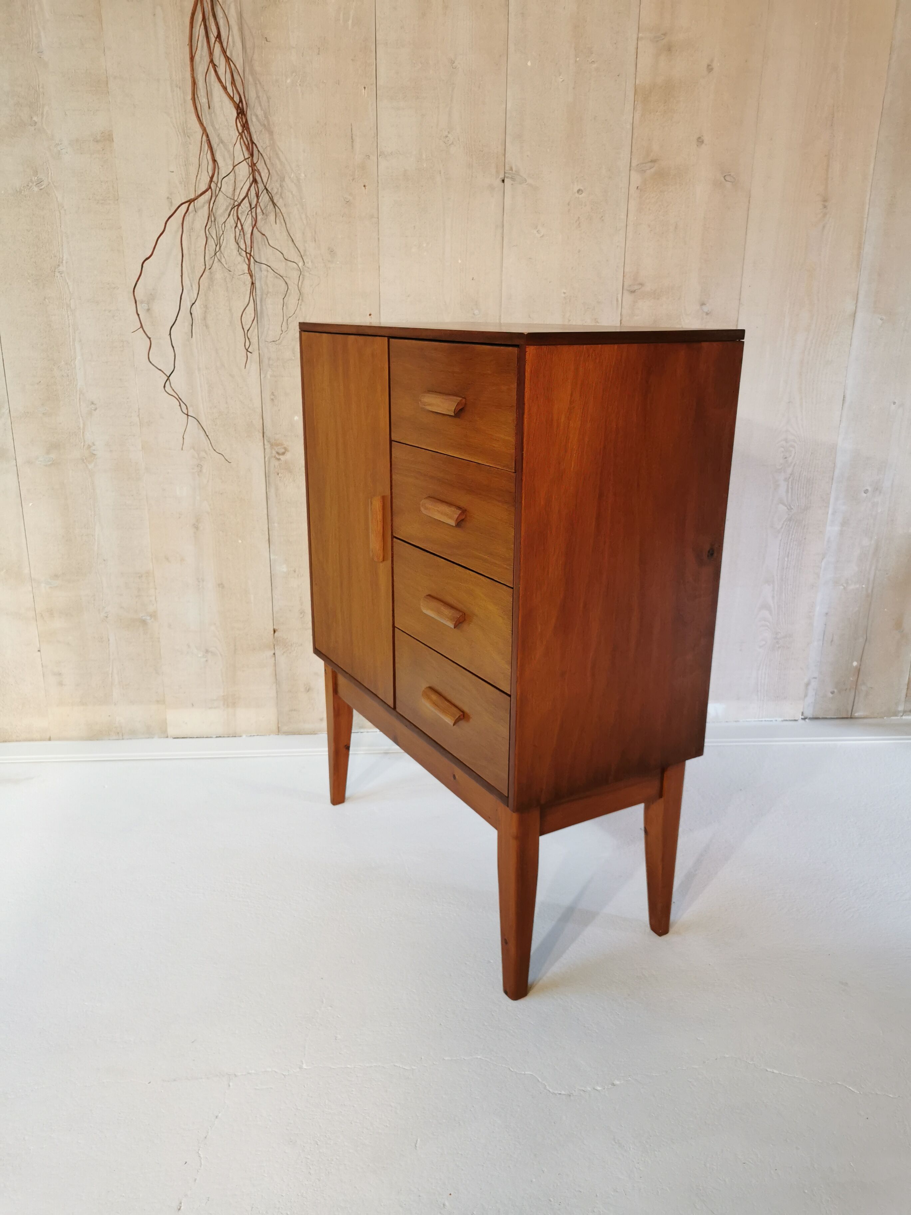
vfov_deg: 65.3
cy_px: 608
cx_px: 456
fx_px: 947
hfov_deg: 51.4
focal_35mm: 27
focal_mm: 5.58
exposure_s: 1/100
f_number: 1.8
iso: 160
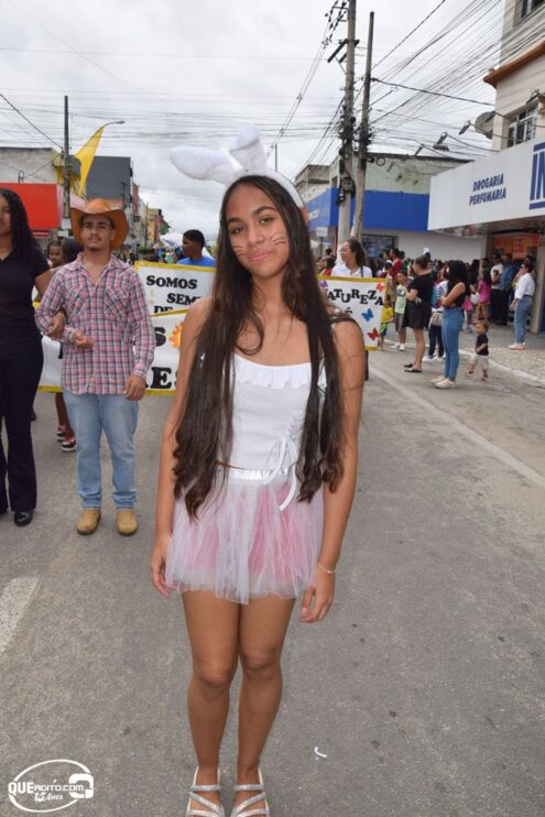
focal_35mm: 27
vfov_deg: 67.4
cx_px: 272
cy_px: 408
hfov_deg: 47.9
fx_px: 613
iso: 100
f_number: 10
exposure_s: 1/200
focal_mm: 18
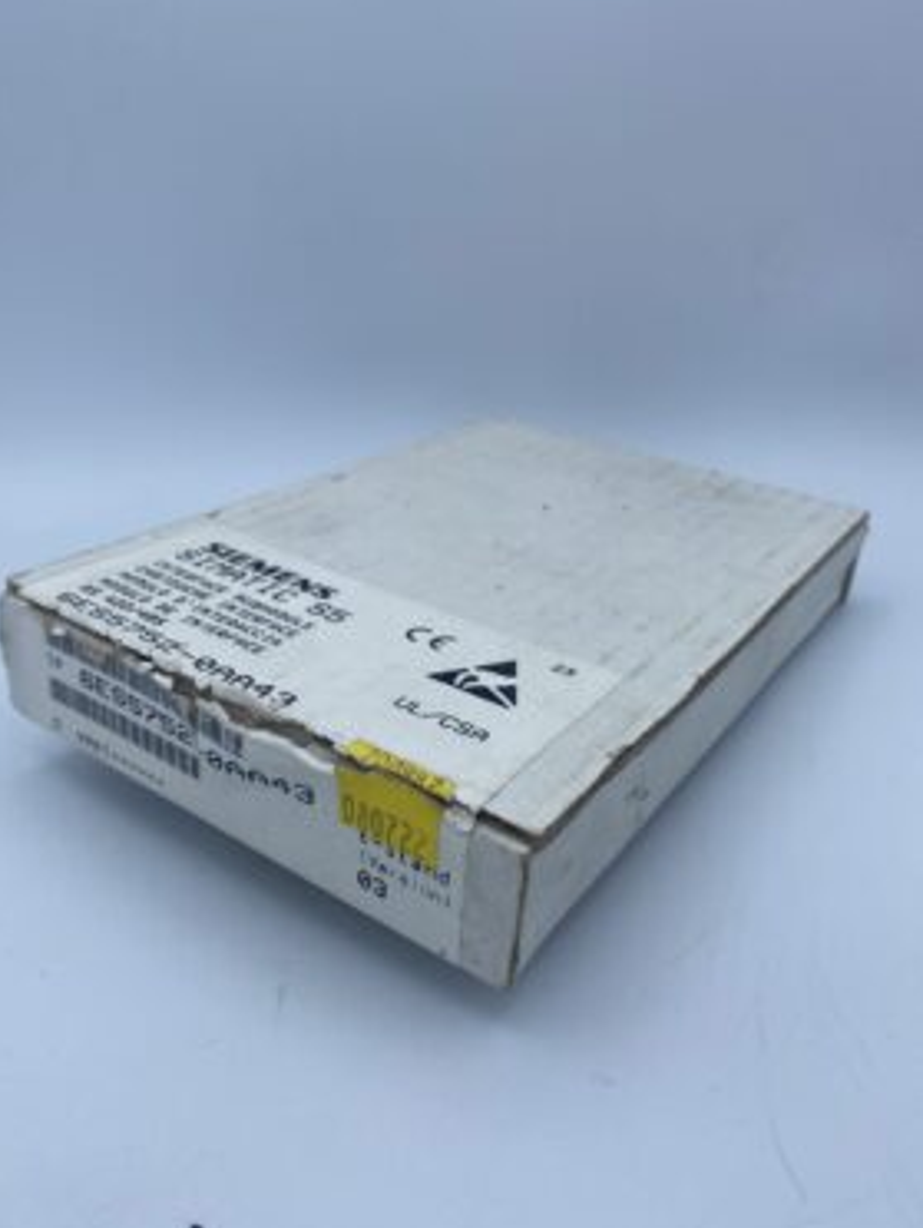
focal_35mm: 28
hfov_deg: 49.8
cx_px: 430
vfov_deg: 63.4
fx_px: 994
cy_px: 589
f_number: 1.8
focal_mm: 4.25
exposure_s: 1/1629
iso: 32
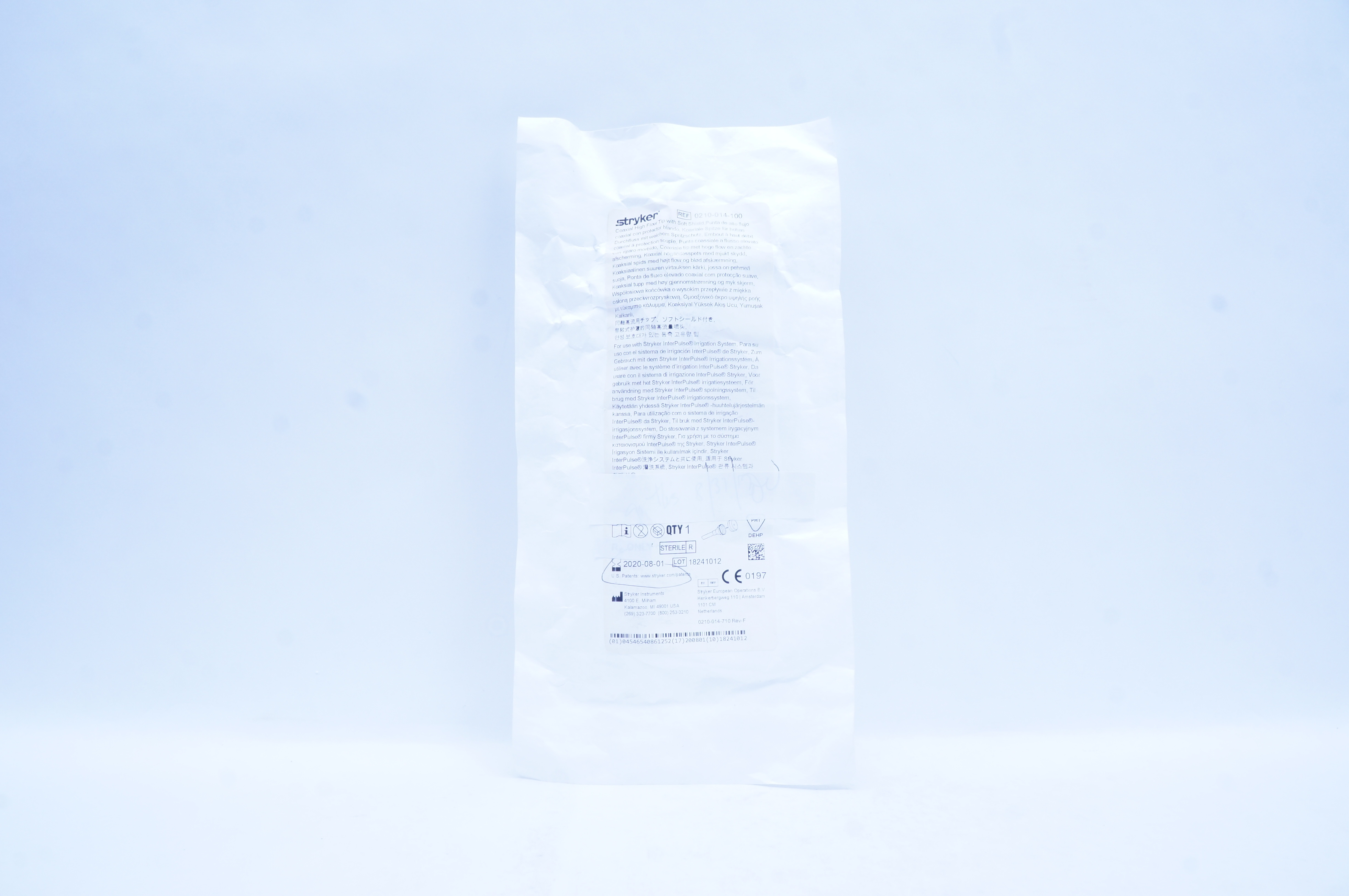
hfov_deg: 67.4
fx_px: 1011
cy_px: 448
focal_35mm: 27
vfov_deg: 47.8
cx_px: 674
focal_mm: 18
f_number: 13
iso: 400
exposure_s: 1/13
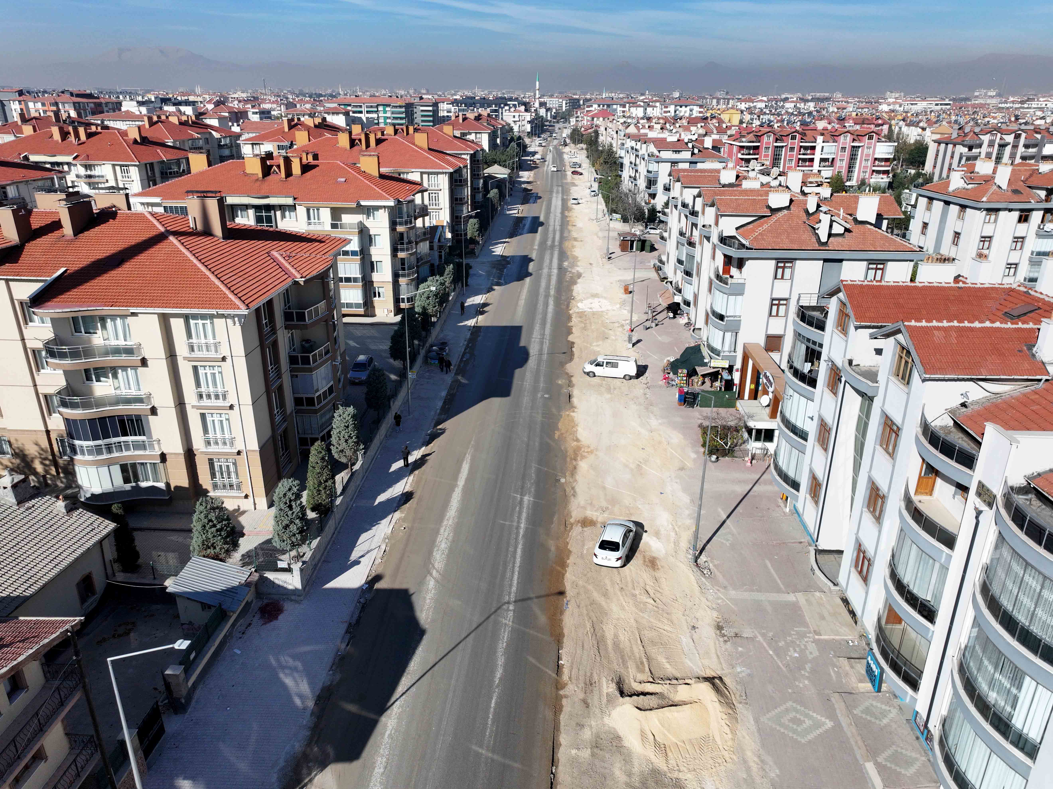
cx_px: 526
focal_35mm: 24
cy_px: 394
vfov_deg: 56.8
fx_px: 730
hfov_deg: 71.6
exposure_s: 1/2500
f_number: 2.8
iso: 100
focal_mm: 12.29
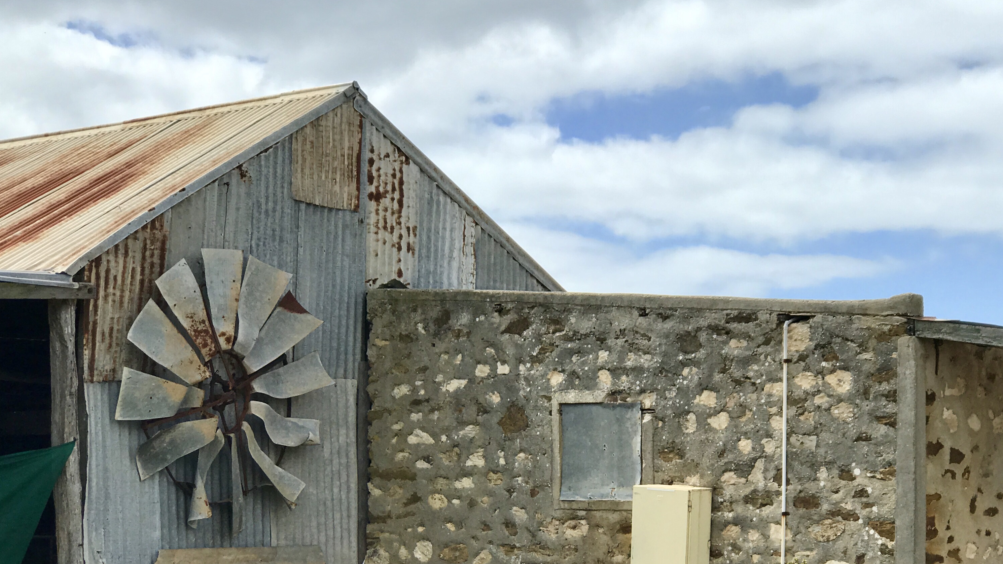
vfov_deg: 14.3
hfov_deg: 25.3
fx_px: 2234
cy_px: 493
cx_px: 559
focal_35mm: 84
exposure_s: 1/948
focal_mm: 6.6
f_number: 2.8
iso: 20
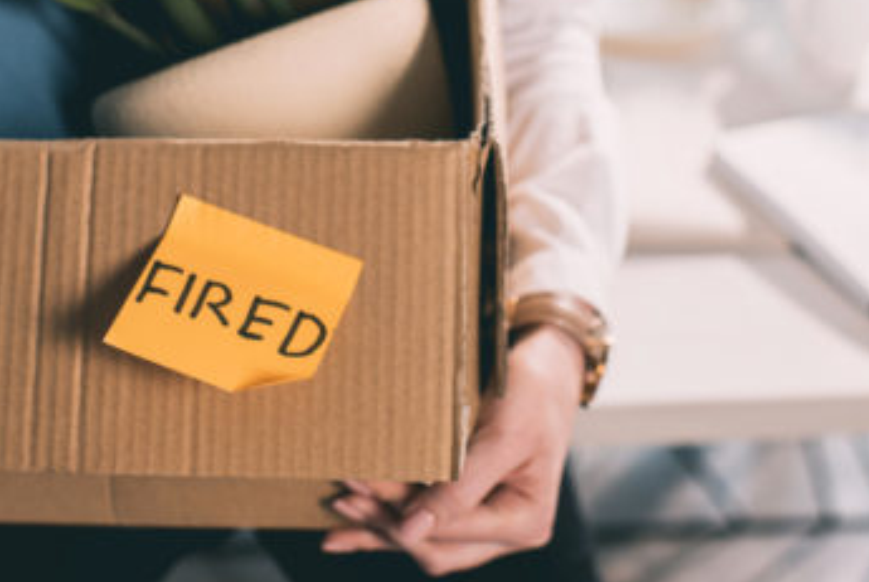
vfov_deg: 17.8
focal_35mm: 76
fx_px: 1837
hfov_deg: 26.6
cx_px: 416
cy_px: 69
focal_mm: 35
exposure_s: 1/160
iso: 250
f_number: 2.5
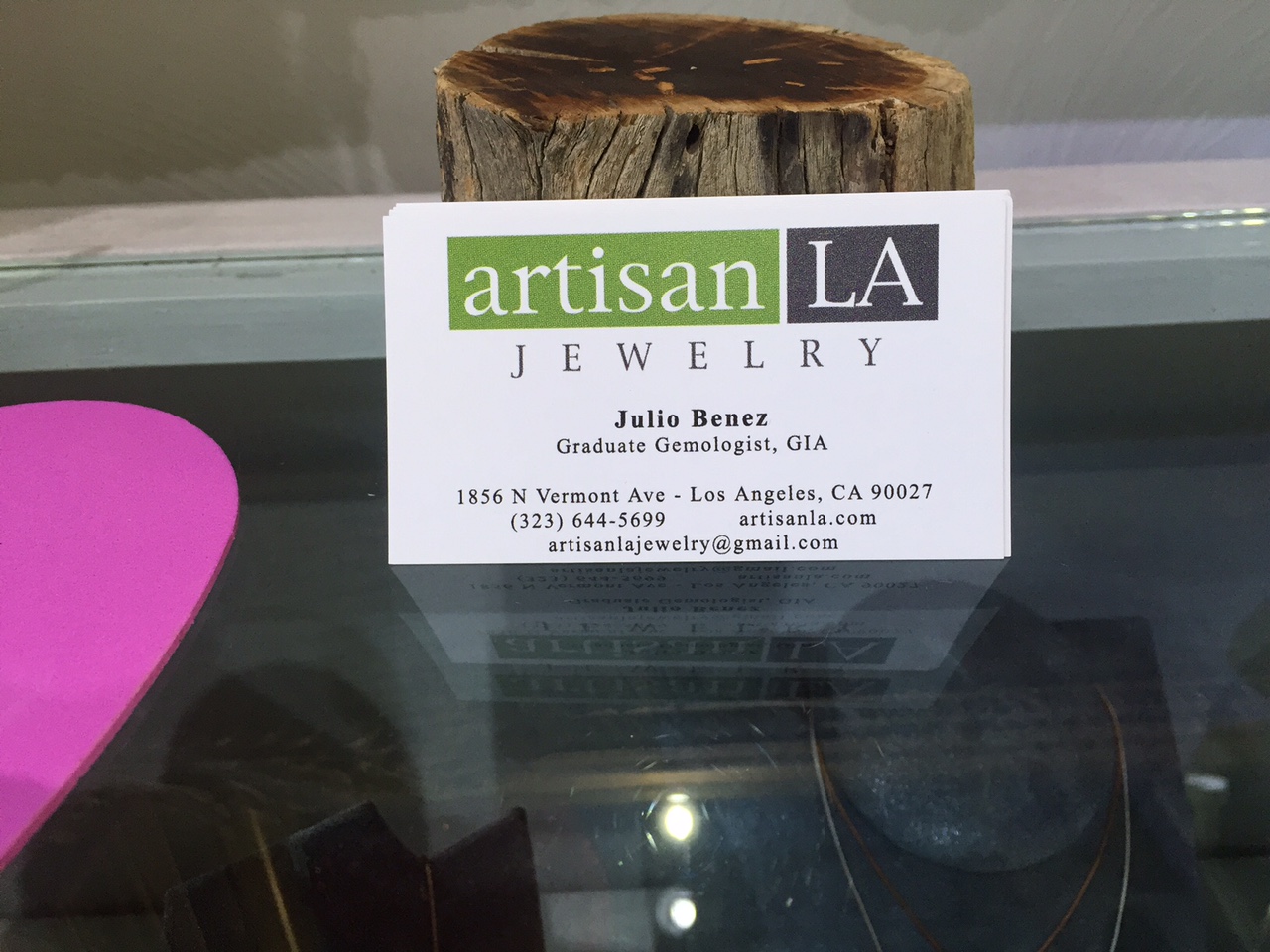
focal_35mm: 29
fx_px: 1064
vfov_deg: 48.2
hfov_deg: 61.7
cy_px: 476
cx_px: 635
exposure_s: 1/30
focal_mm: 4.15
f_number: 2.2
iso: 32
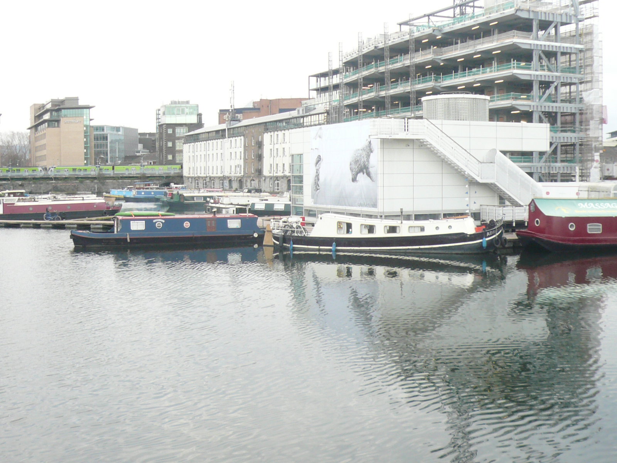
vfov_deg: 32.2
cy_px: 232
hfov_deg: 42.1
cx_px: 308
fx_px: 802
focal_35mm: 45
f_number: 2.9
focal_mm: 4.9
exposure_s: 1/80
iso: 100
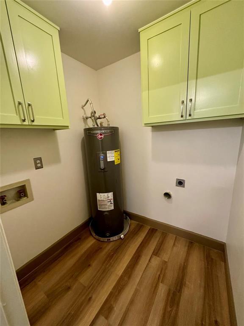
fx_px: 132
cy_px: 163
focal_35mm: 14
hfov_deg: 85.7
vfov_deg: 102.1
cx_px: 122
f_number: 2.2
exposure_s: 1/60
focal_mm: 2.22
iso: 640
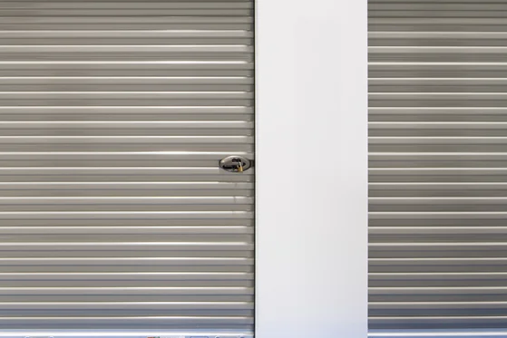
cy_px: 79
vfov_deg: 37.8
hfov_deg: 50.3
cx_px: 62
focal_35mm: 34
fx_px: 479
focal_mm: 19
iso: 64
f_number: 9
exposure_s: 1.3
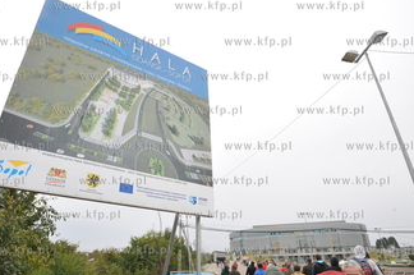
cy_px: 162
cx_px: 181
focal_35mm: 21
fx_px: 241
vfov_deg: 58.9
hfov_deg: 80.9
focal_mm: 17
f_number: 8
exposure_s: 1/80
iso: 200
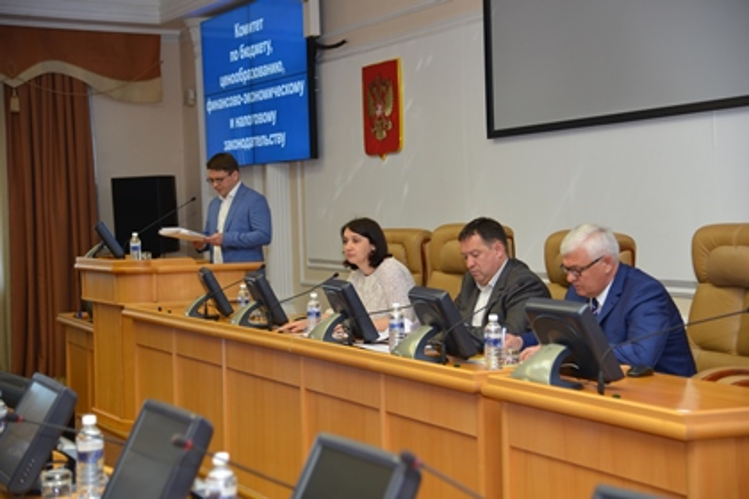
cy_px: 250
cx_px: 374
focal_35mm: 65
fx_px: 1352
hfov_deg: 31.0
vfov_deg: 20.9
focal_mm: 65
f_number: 4
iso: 360
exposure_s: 1/60
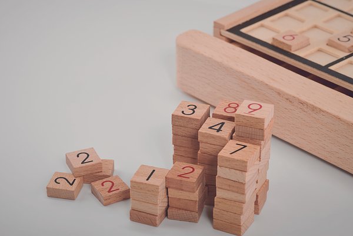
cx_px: 176
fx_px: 1030
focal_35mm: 105
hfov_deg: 19.5
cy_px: 118
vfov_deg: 13.0
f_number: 22
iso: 64
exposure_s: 1/125
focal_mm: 105
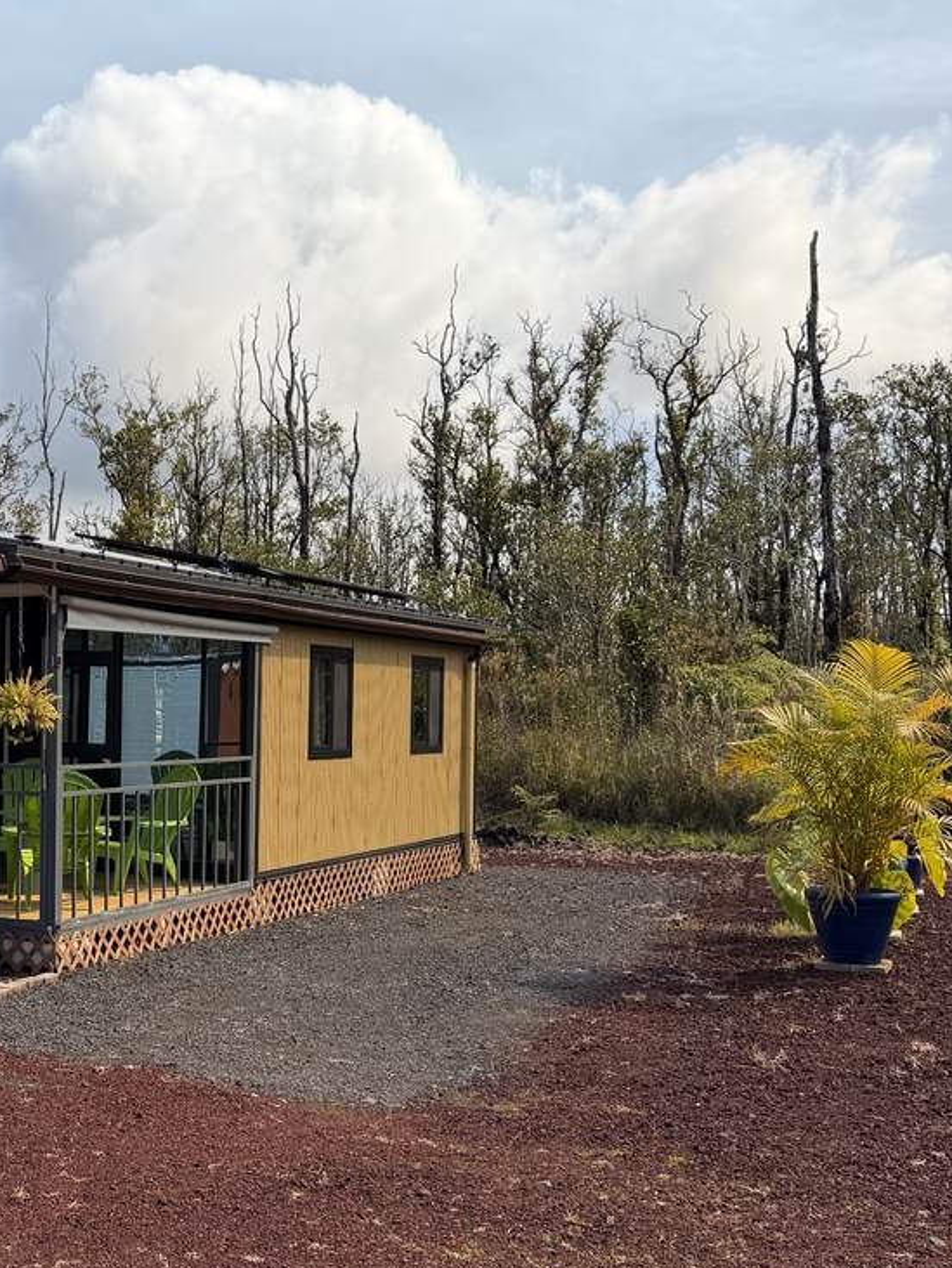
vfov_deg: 44.7
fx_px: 1539
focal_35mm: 42
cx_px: 123
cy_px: 708
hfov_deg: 32.9
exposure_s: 1/4167
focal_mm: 6.76
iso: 80
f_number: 1.78
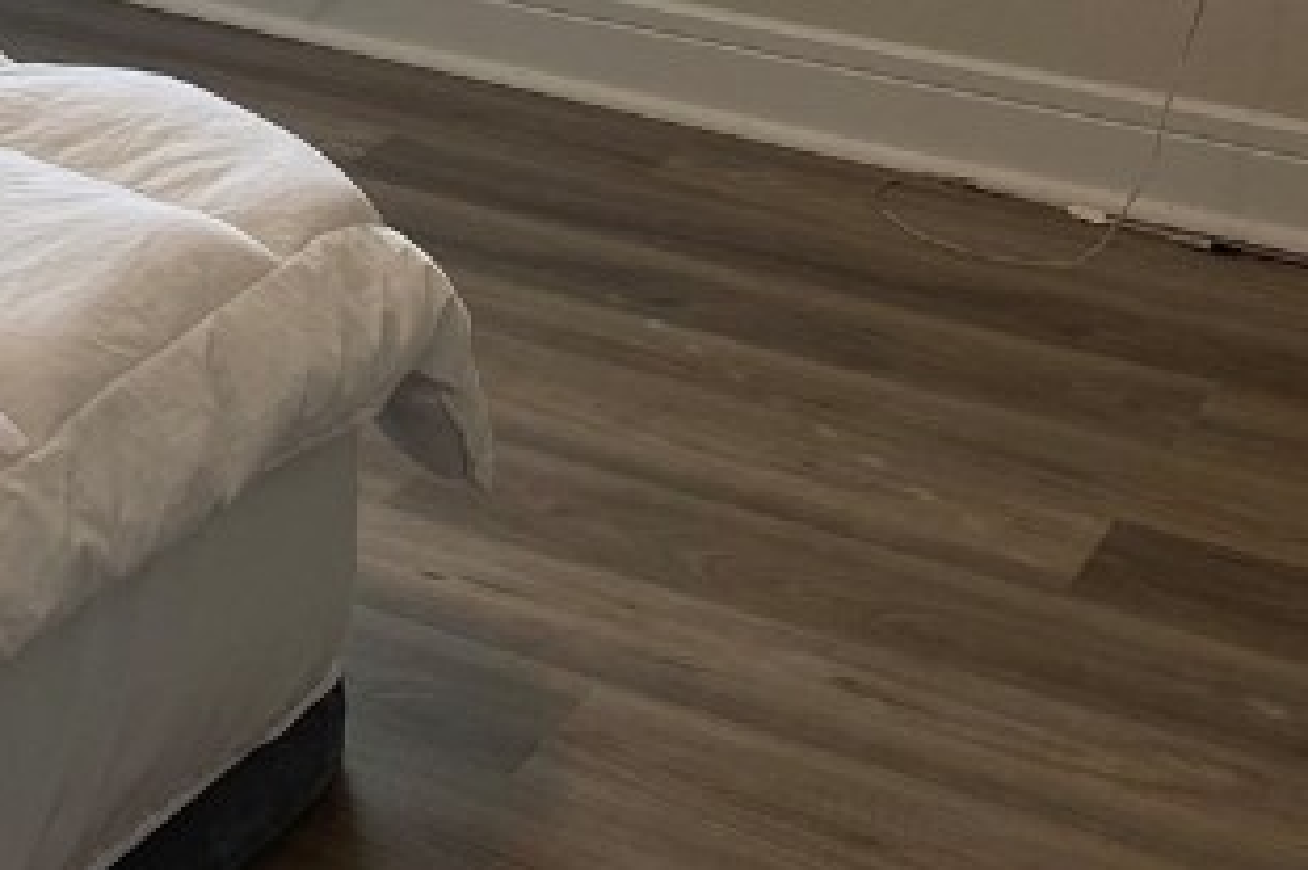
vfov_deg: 13.9
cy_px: -639
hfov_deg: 21.5
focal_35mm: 89
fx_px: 3232
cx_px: -206
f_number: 1.8
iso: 50
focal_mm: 4.25
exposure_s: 1/120
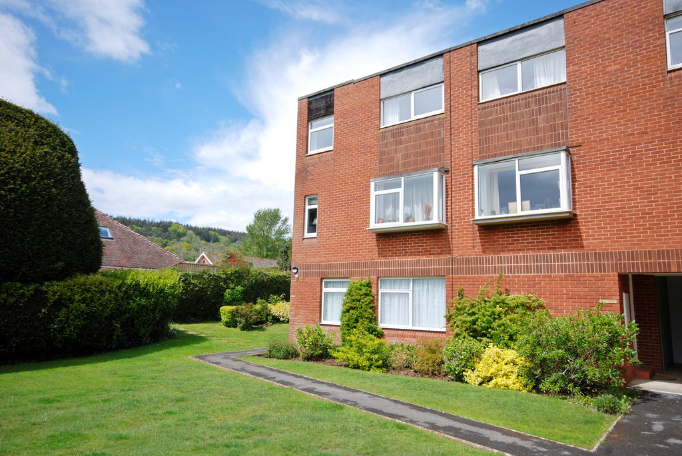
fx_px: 455
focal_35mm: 24
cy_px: 228
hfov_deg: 73.7
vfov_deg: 53.2
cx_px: 341
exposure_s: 1/200
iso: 100
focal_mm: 16
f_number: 8
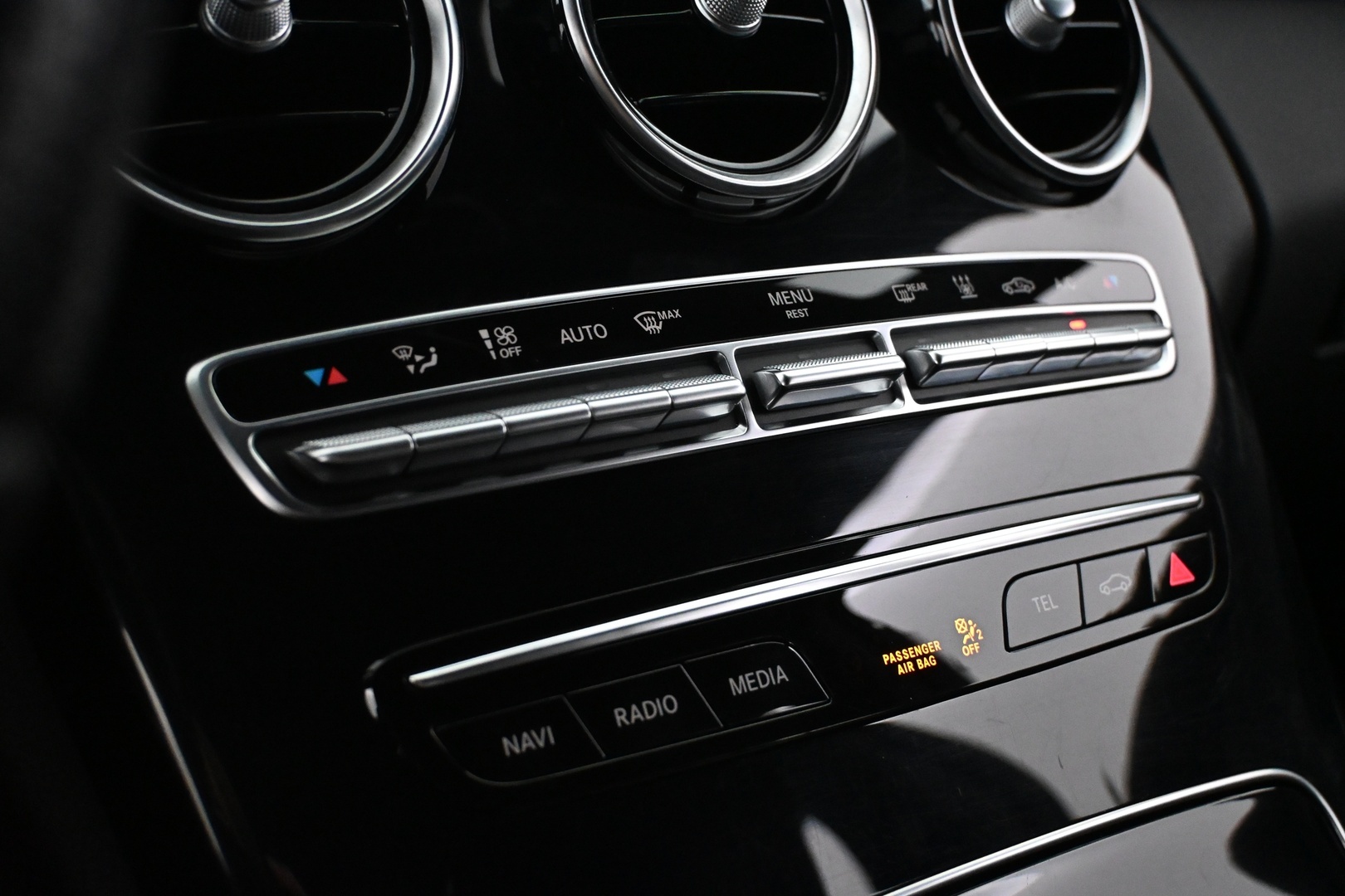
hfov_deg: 45.0
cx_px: 672
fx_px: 1625
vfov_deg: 30.8
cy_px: 448
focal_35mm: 44
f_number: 4.8
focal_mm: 29
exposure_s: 1/60
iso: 6400
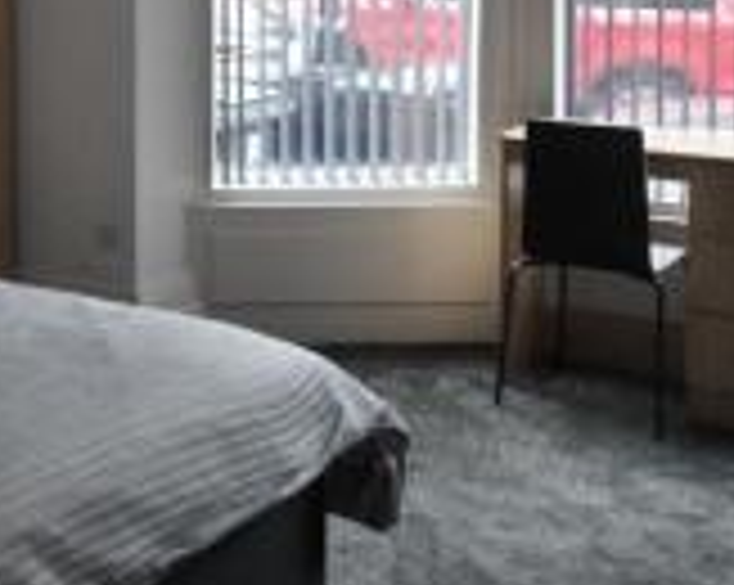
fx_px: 1606
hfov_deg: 24.3
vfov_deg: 19.9
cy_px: -34
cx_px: -45
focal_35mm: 74
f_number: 5.6
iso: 1600
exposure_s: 1/125
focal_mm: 18
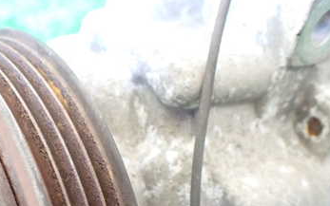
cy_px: 210
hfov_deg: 35.8
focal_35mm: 55
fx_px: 495
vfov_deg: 22.6
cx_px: 73
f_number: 2.3
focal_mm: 5.4
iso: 1250
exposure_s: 1/30
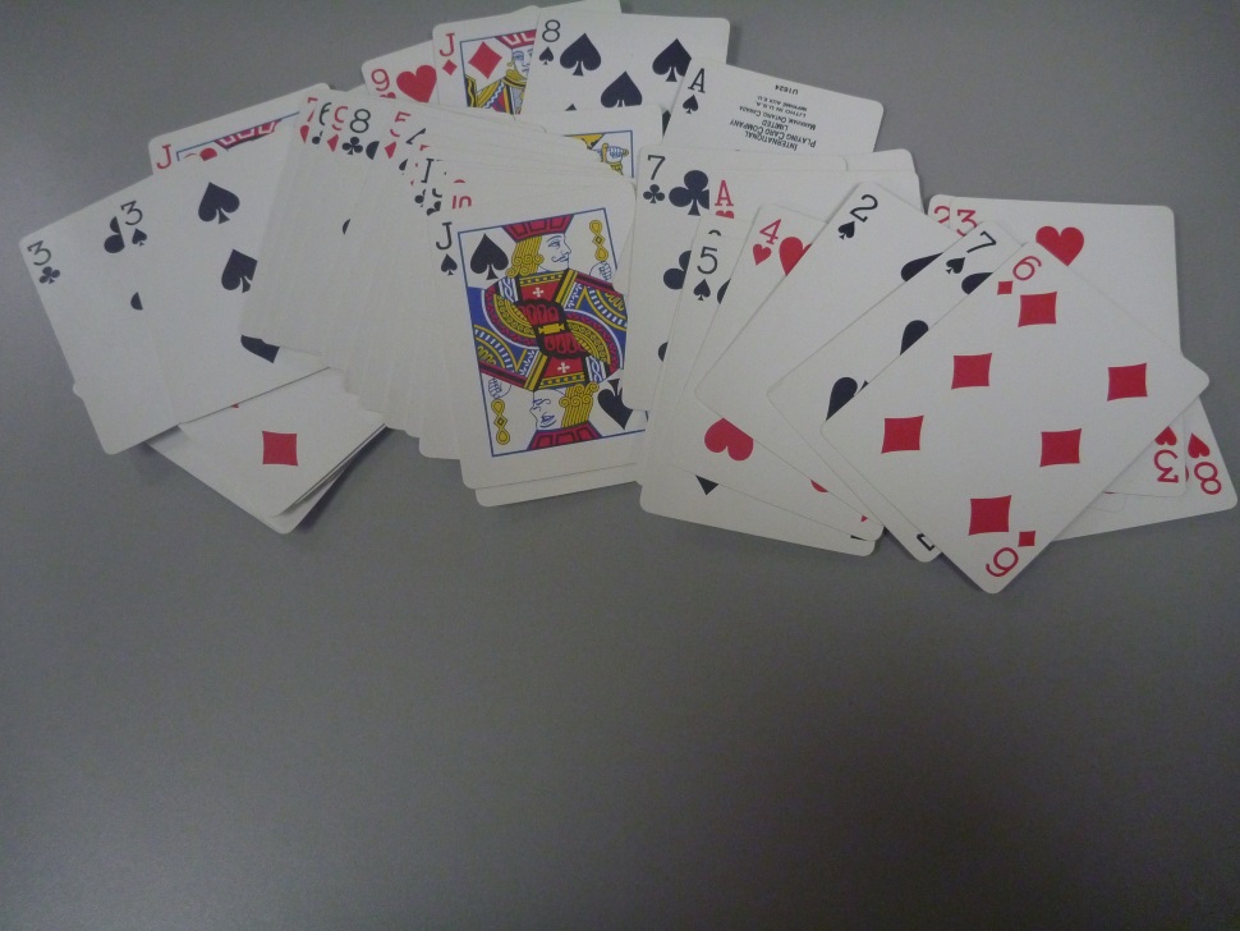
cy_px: 466
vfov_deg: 49.8
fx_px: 1003
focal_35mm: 28
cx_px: 620
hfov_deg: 63.4
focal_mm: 4.9
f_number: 3.3
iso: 400
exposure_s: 1/160
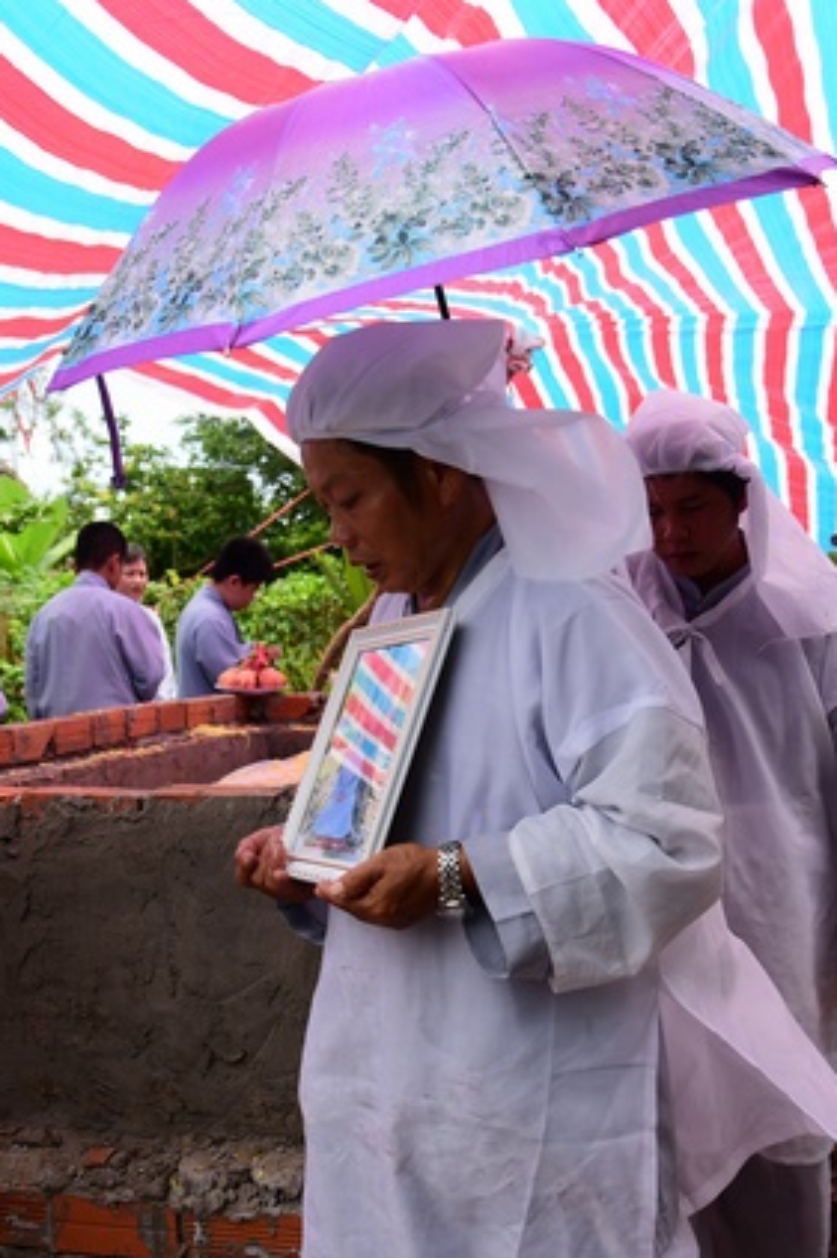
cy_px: 644
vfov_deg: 51.9
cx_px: 474
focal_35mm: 37
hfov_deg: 35.9
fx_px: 1291
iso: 320
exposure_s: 1/1250
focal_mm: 24
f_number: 4
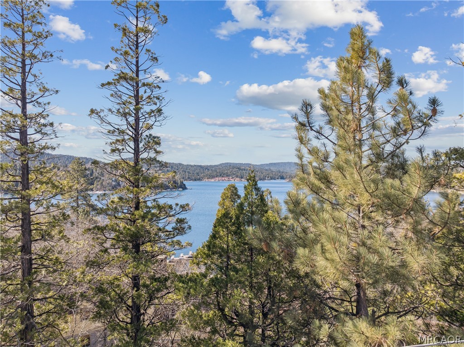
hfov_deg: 71.6
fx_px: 321
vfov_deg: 56.7
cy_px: 174
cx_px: 232
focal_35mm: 24
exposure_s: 1/60
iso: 100
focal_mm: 12.3
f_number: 2.8
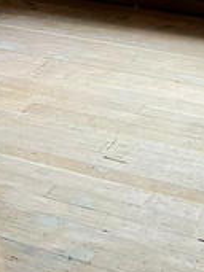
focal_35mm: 117
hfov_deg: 12.5
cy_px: 89
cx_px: 18
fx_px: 920
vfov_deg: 16.8
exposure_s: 1/67
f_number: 1.5
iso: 125
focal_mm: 5.7
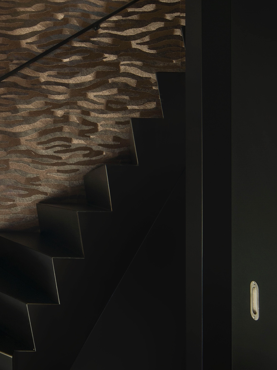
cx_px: 107
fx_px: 245
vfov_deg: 70.5
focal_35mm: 23
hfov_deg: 58.3
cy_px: 262
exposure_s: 1/1.25
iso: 400
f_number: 16
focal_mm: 16
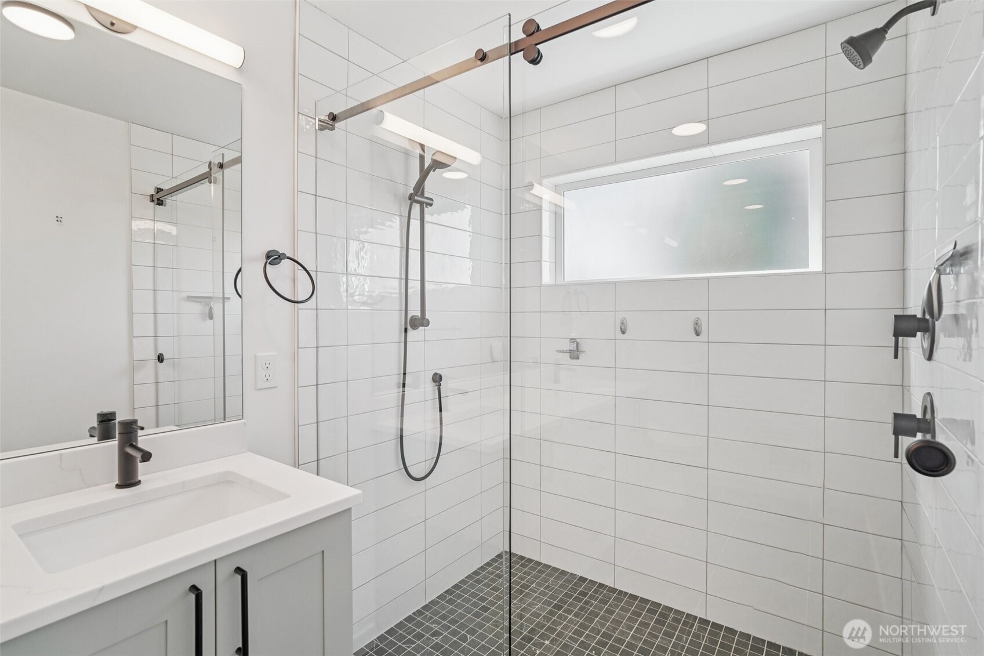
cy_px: 328
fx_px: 437
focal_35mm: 16
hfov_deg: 96.7
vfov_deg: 73.7
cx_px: 492
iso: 800
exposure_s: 1/80
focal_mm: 16
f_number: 8
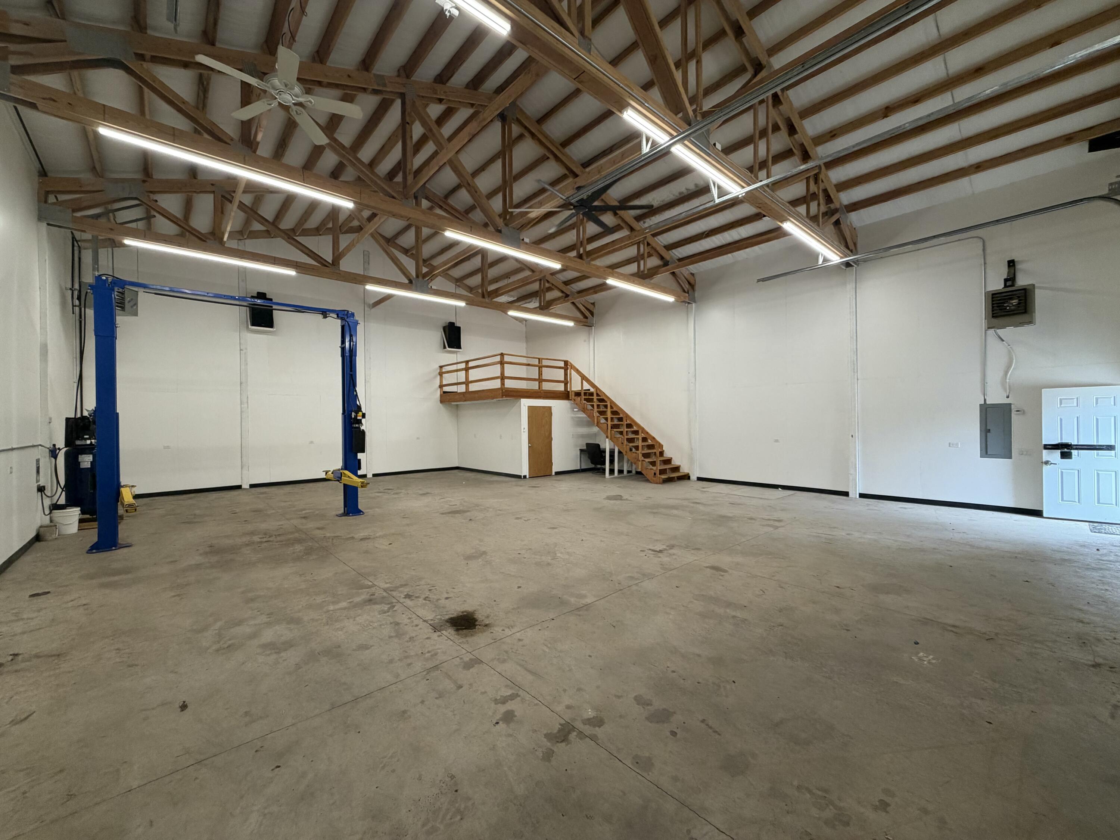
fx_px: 453
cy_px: 420
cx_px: 560
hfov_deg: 102.1
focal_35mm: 14
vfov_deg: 85.7
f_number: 2.2
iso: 200
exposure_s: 1/120
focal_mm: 2.22
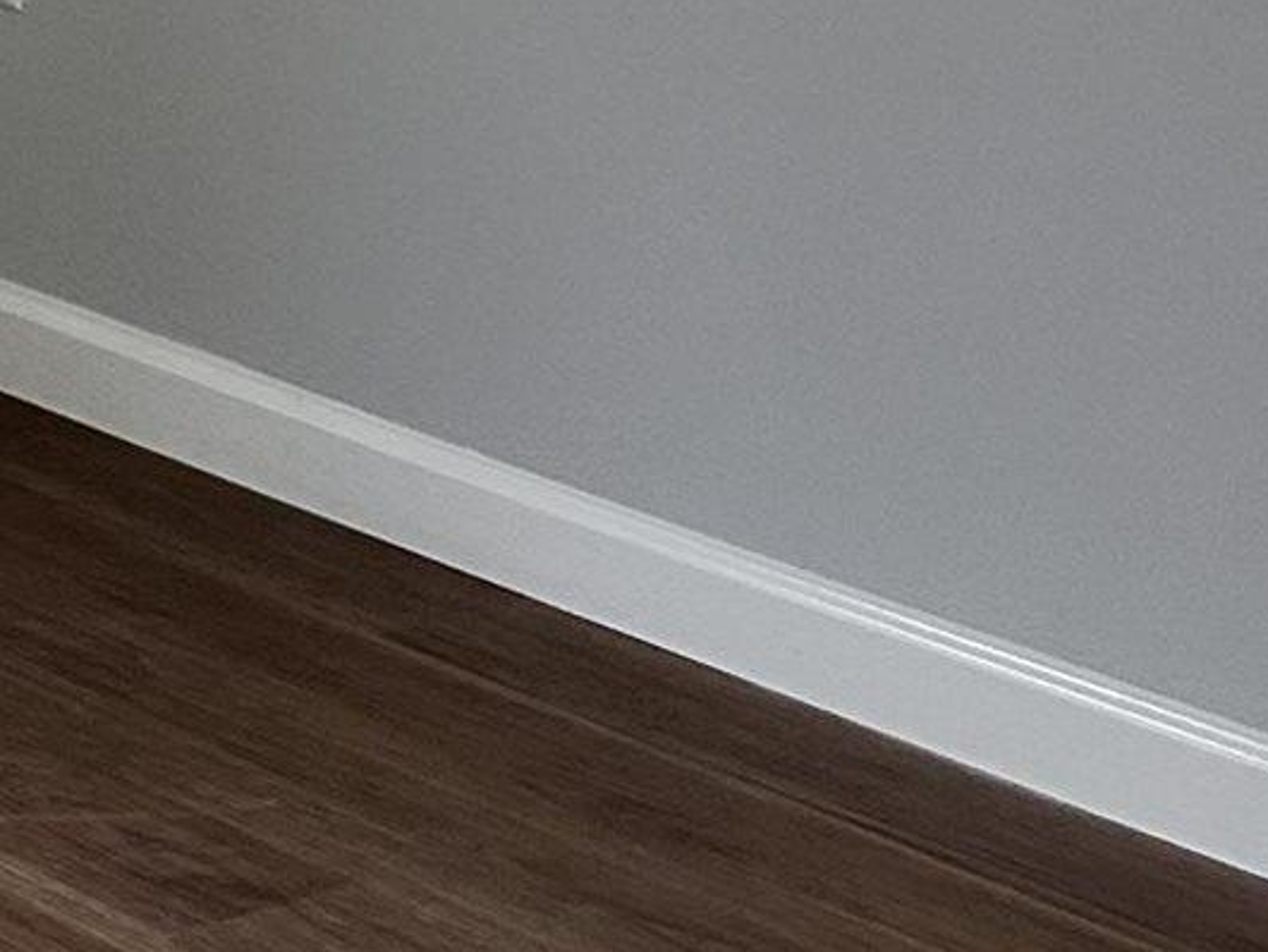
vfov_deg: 9.7
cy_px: -1151
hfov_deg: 12.2
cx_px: -1416
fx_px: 5094
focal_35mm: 139
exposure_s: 1/121
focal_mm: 6.86
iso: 160
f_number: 1.78
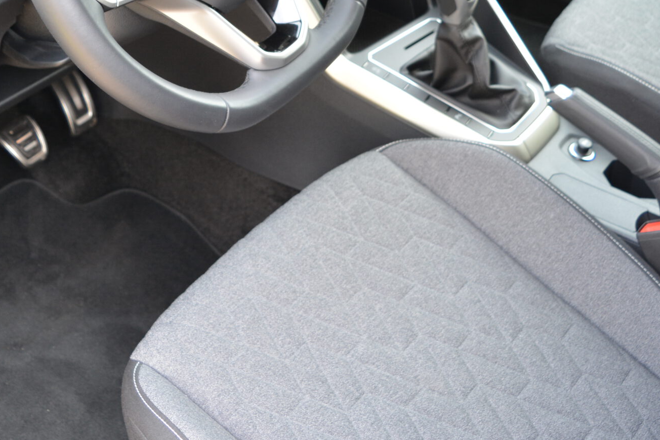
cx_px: 334
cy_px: 56
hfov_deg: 37.5
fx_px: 972
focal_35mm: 53
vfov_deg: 24.9
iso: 320
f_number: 4
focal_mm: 18
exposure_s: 1/60
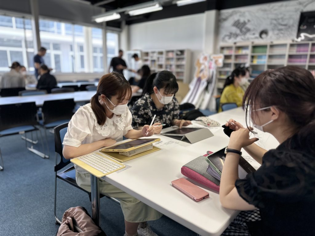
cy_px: 118
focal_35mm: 24
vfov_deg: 56.8
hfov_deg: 71.6
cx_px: 158
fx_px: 218
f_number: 1.78
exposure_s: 1/120
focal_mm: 6.86
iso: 64
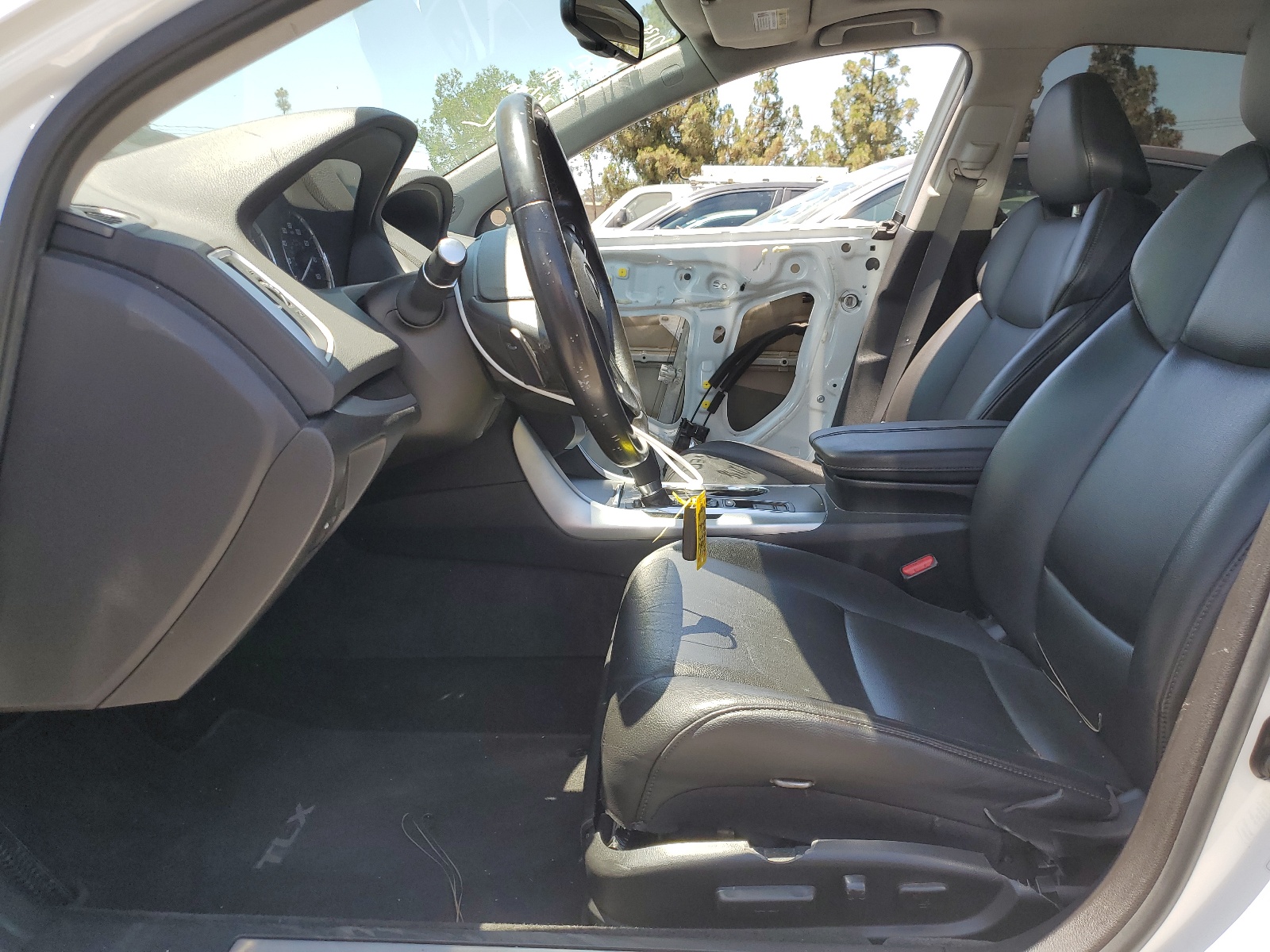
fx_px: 954
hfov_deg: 67.3
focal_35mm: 26
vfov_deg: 53.1
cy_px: 476
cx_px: 635
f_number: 1.5
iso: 50
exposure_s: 1/667
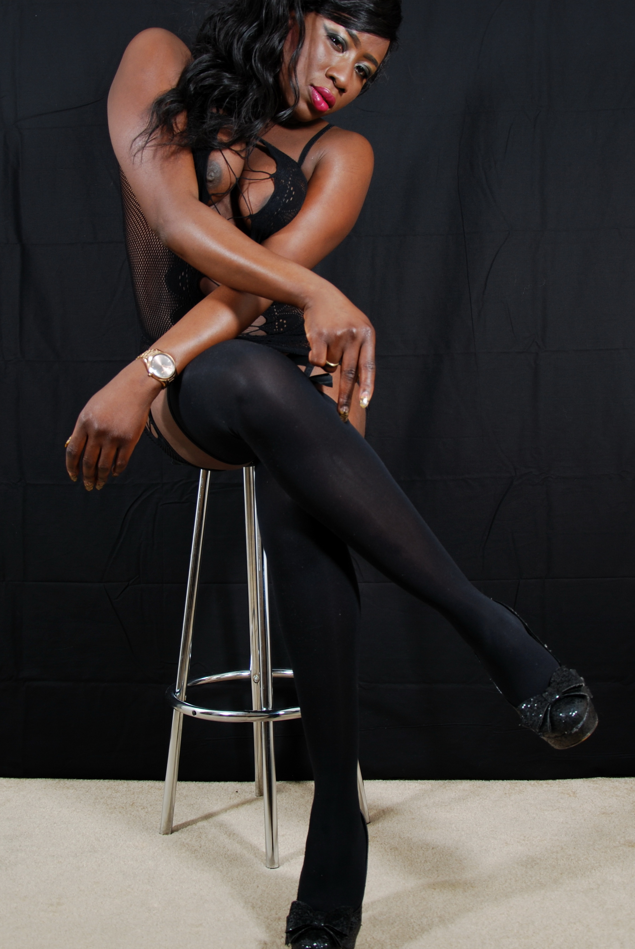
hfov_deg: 34.3
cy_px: 446
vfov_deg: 49.5
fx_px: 1029
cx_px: 300
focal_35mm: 39
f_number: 4
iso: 100
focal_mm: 22
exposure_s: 1/60
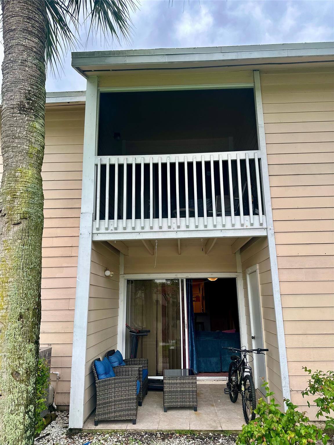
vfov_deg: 71.6
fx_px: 309
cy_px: 222
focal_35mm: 24
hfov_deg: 56.8
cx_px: 167
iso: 80
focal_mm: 6.86
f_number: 1.78
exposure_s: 1/597
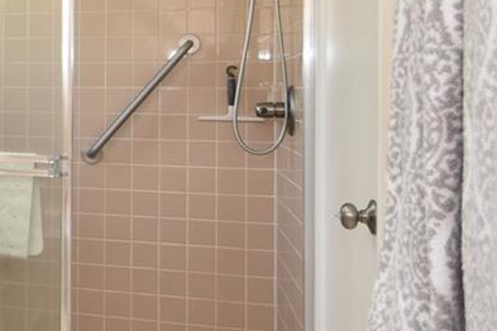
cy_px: 114
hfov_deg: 27.0
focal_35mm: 61
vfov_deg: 22.2
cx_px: -169
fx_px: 842
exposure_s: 1/60
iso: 200
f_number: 4
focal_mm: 10
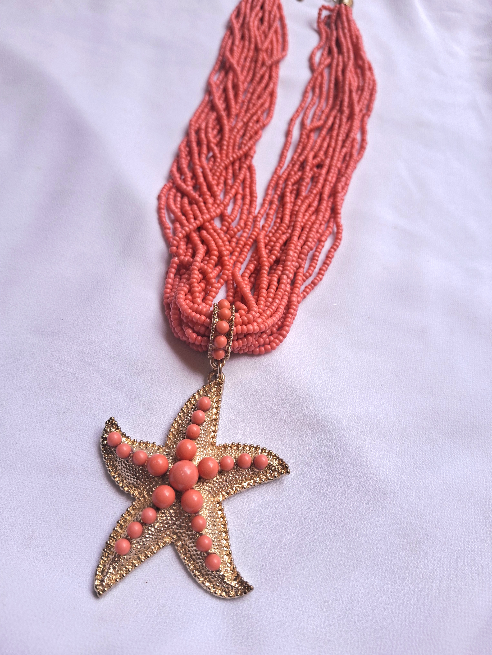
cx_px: 246
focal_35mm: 25
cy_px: 328
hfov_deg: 54.9
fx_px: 474
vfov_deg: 69.4
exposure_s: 1/182
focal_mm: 4.69
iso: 25
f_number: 1.8
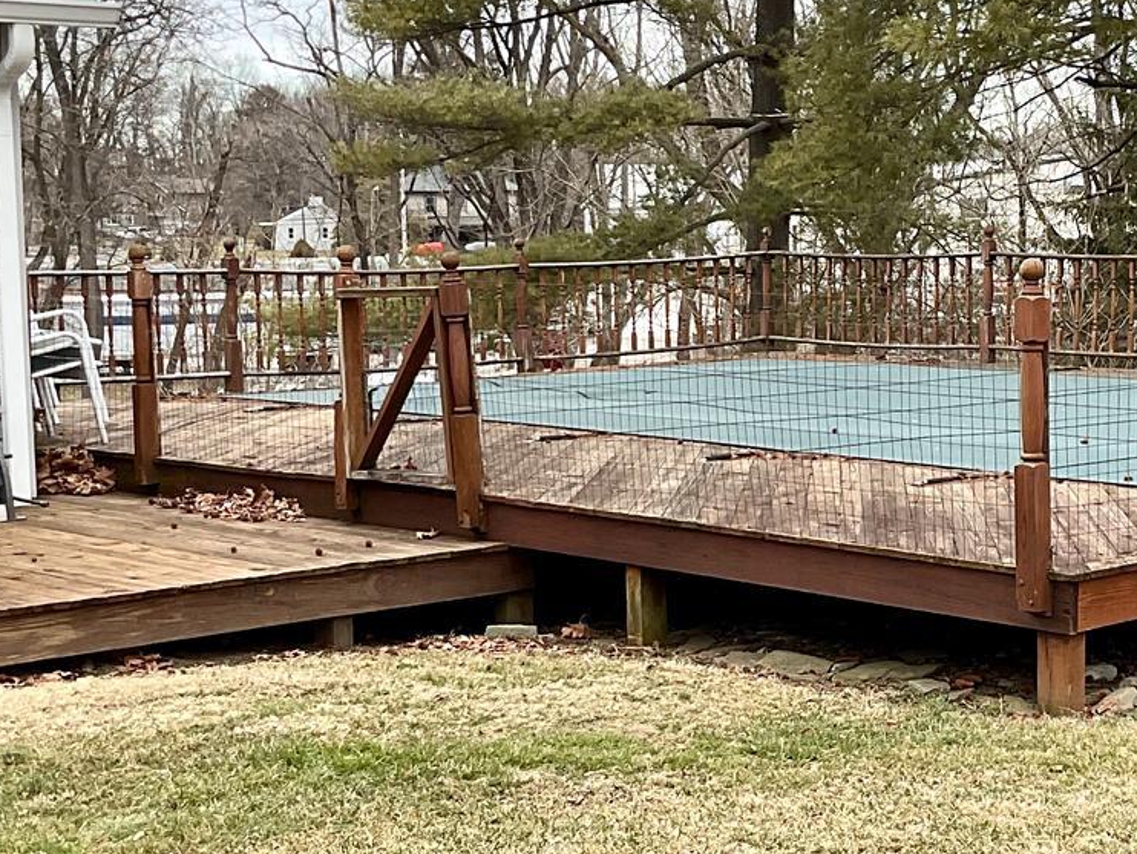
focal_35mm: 80
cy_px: 409
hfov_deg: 24.0
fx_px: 2629
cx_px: 910
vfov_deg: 18.4
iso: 16
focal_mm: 3
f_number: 1.8
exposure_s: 1/307
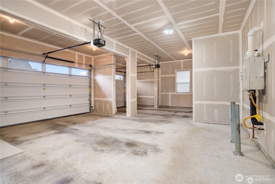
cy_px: 92
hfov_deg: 93.3
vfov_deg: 70.5
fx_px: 130
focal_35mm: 17
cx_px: 138
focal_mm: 17
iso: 500
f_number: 8
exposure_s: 1/6
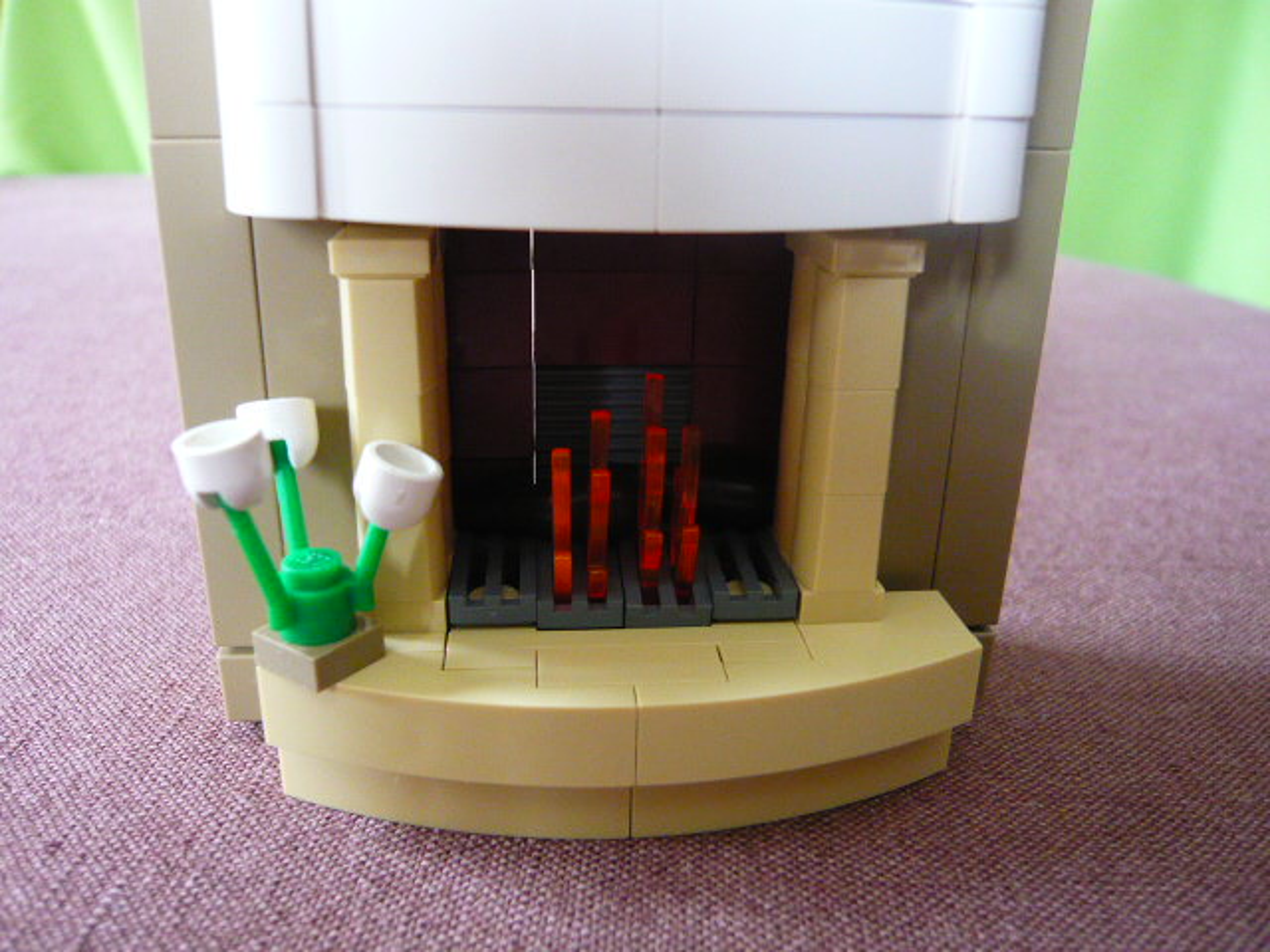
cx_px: 635
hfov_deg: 63.4
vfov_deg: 49.7
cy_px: 476
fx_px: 1027
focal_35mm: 28
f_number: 2.8
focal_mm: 4.6
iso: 400
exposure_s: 1/25
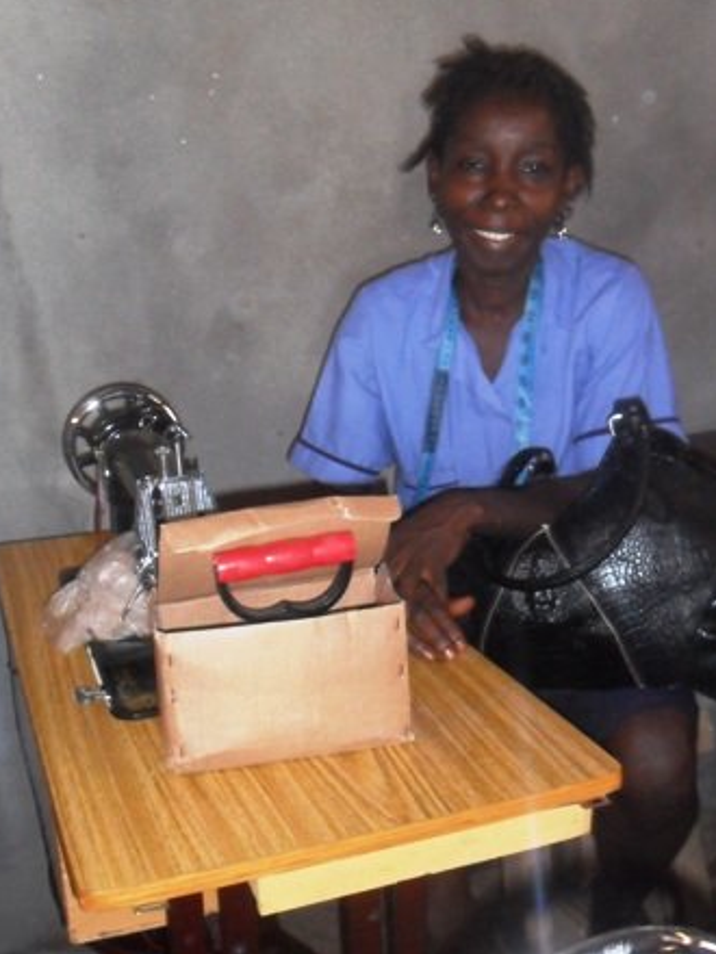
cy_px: 527
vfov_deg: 44.7
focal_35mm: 42
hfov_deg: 34.3
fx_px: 1158
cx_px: 318
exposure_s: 1/15
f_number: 4
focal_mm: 6.6
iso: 400
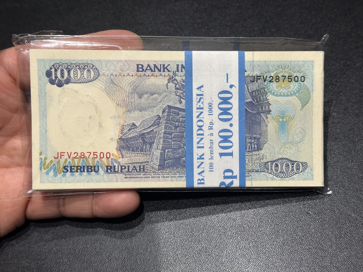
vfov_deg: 30.3
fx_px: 503
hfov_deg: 39.7
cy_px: 136
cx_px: 182
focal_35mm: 48
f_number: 1.78
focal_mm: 6.86
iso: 125
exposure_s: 1/50
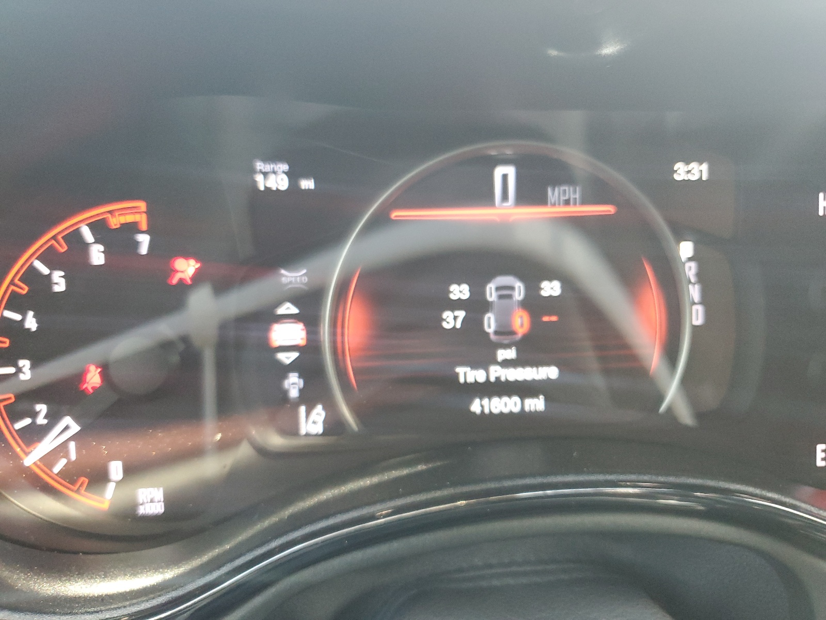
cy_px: 310
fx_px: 620
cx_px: 413
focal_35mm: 26
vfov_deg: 53.1
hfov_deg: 67.3
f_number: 1.5
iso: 293
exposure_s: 1/40
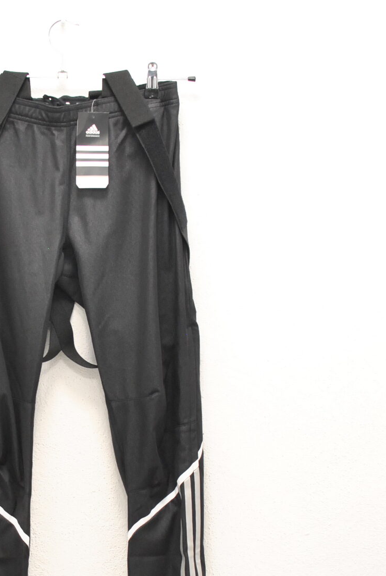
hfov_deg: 14.8
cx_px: 60
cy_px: 388
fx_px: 1472
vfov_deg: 22.0
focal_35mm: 92
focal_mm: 35
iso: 800
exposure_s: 1/80
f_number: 4
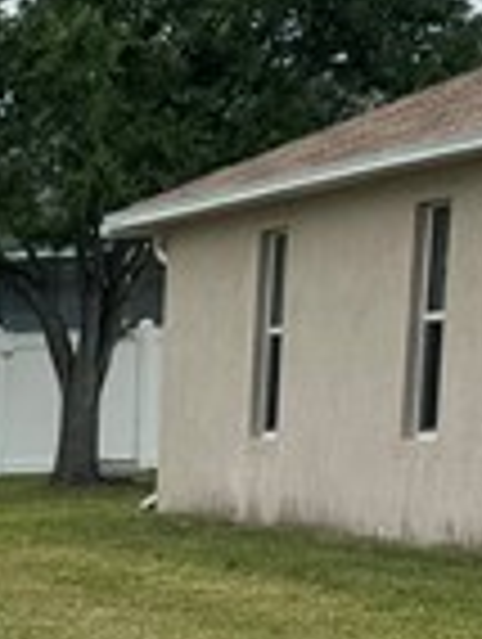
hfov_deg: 6.9
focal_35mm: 173
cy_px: 1030
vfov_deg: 10.9
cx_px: -1356
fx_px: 3202
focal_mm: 6.86
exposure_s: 1/4608
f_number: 1.78
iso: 80
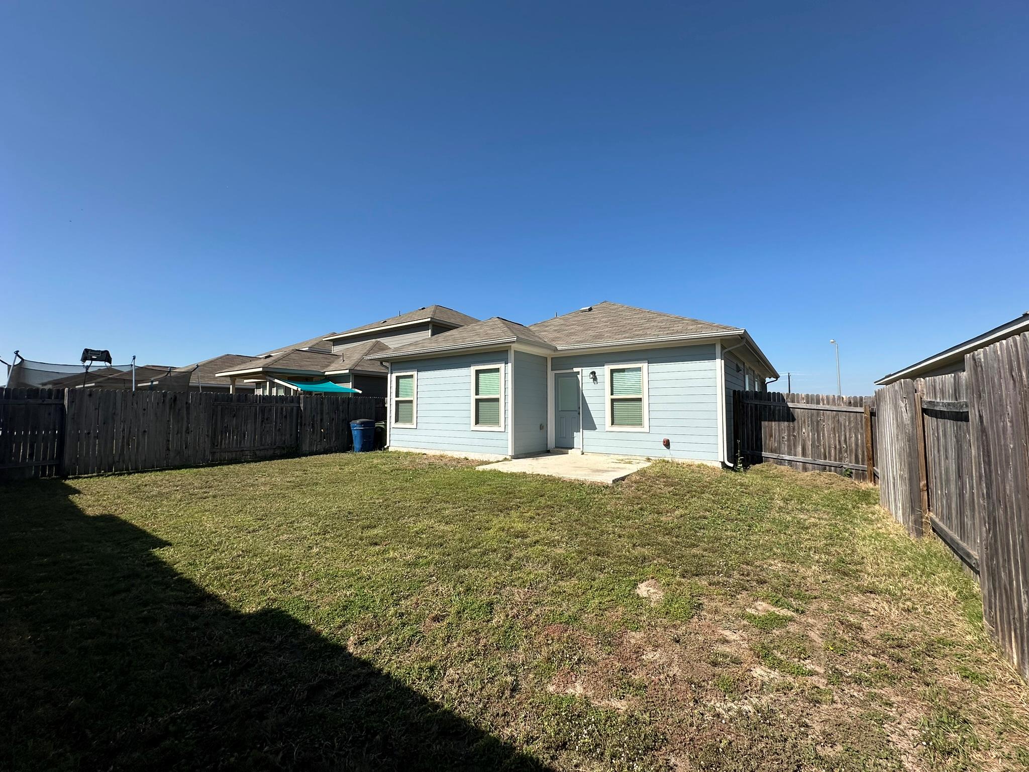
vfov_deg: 85.7
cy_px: 386
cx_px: 514
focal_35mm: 14
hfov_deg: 102.1
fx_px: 416
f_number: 2.2
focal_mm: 2.22
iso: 50
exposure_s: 1/2817
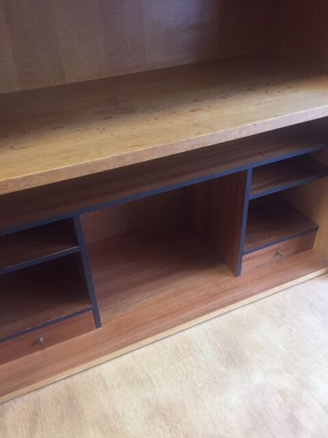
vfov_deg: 61.7
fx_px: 366
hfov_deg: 48.2
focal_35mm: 29
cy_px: 219
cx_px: 164
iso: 250
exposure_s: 1/25
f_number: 2.2
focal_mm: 4.15
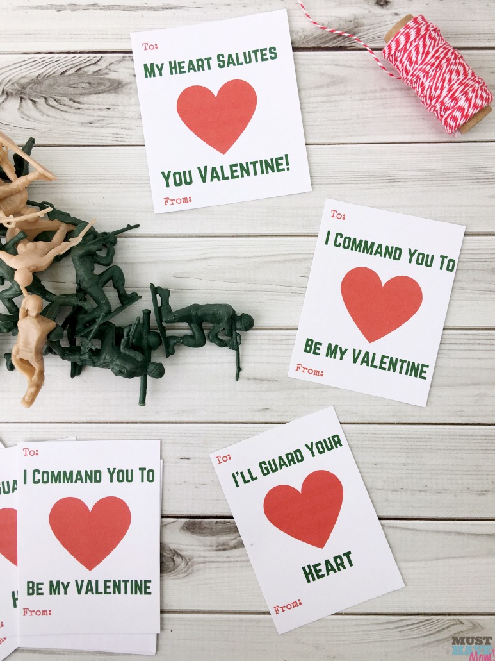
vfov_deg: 60.0
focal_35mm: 30
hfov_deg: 46.8
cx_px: 244
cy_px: 324
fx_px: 572
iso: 25
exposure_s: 1/289
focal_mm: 4.15
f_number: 2.2
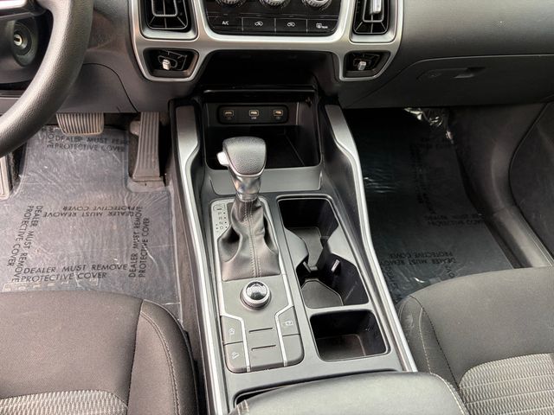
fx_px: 416
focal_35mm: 26
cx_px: 277
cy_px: 208
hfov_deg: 67.3
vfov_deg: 53.1
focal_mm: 5.96
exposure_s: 1/64
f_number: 1.6
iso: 125
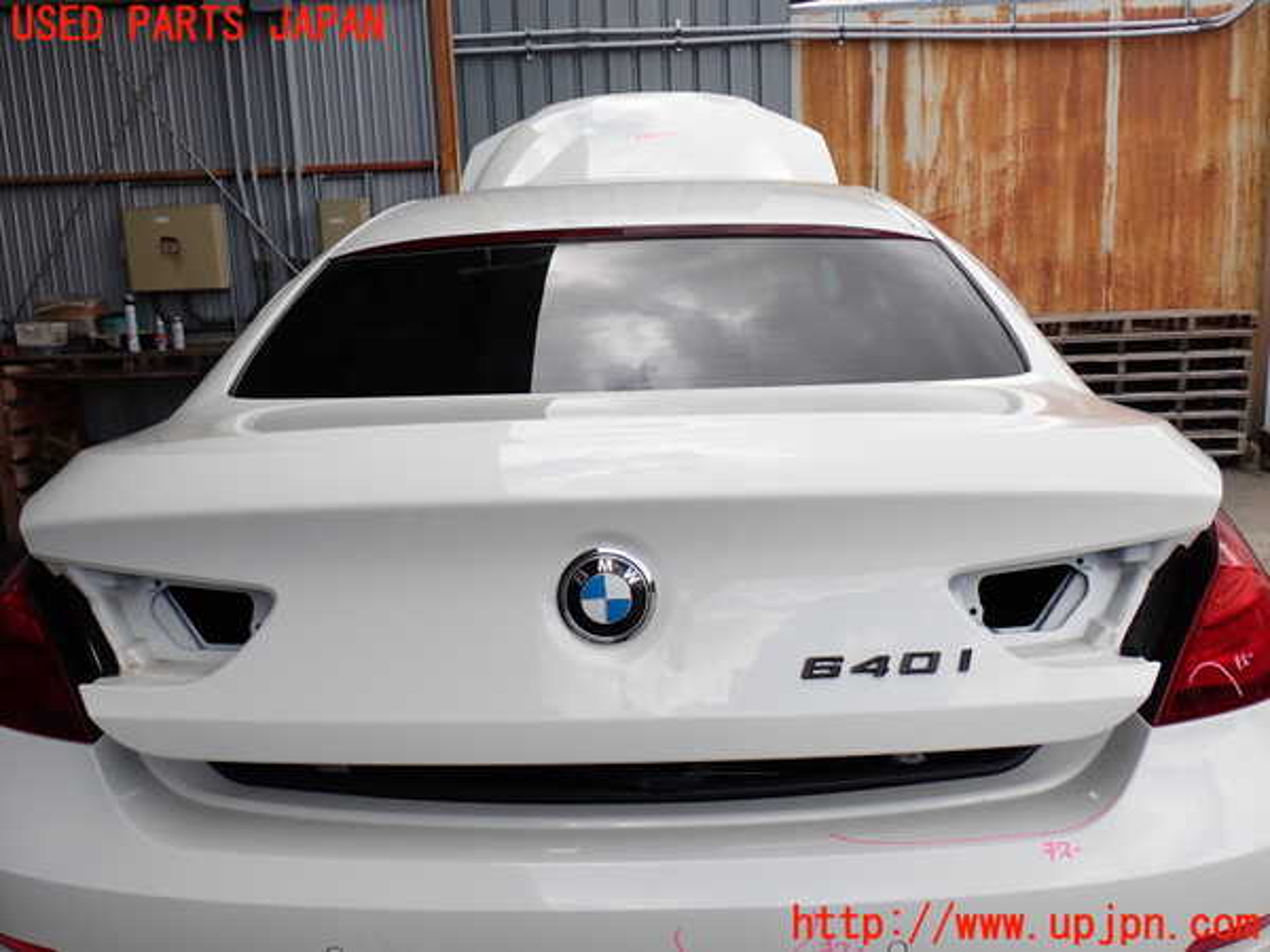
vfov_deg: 44.2
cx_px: 635
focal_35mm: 32
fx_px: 1174
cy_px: 476
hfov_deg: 56.8
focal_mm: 5.79
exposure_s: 1/500
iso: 100
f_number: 3.2
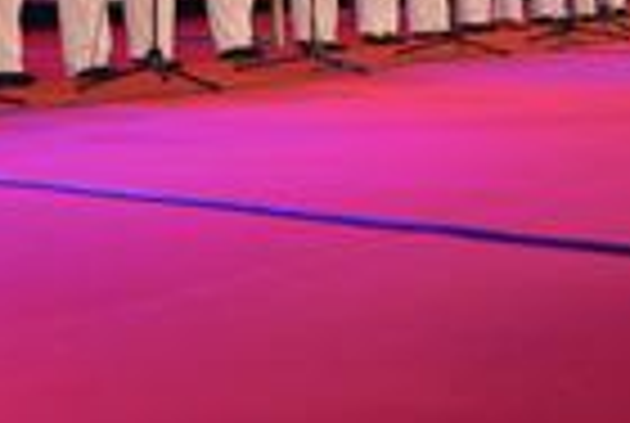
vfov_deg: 13.0
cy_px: -220
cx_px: 99
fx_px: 1754
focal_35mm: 100
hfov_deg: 20.1
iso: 1250
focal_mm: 28
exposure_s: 1/400
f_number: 3.5
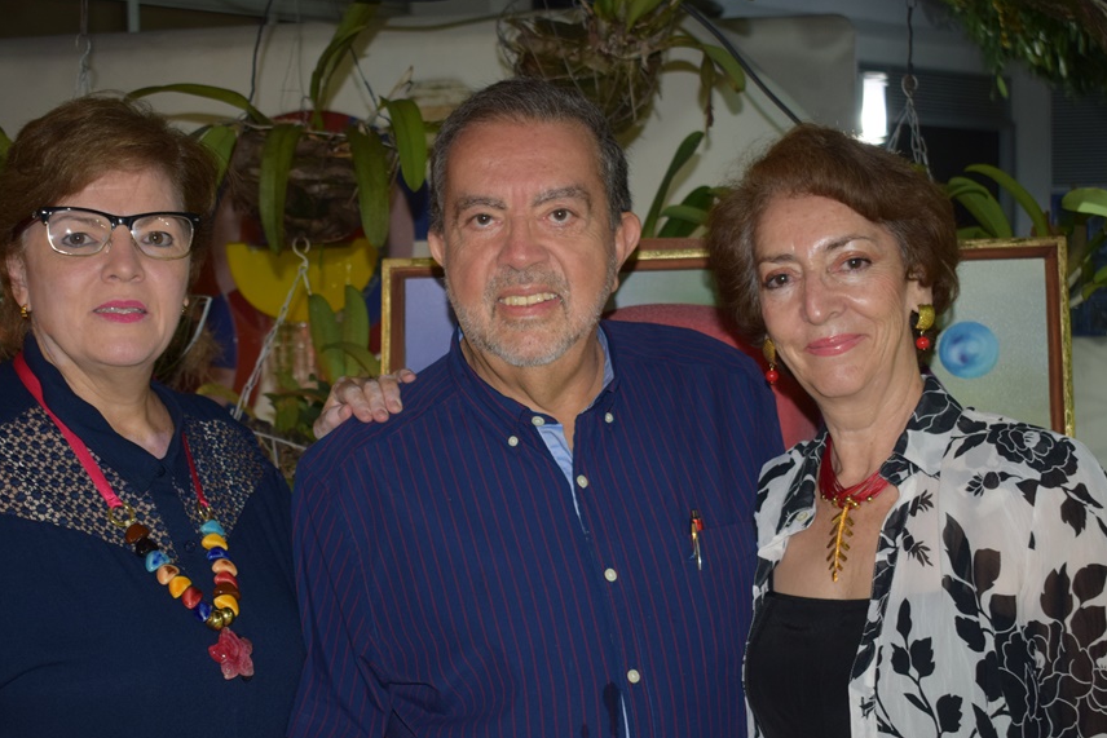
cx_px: 493
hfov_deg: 35.8
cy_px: 434
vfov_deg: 24.3
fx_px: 1710
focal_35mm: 56
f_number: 4.2
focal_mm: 31
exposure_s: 1/30
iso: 800
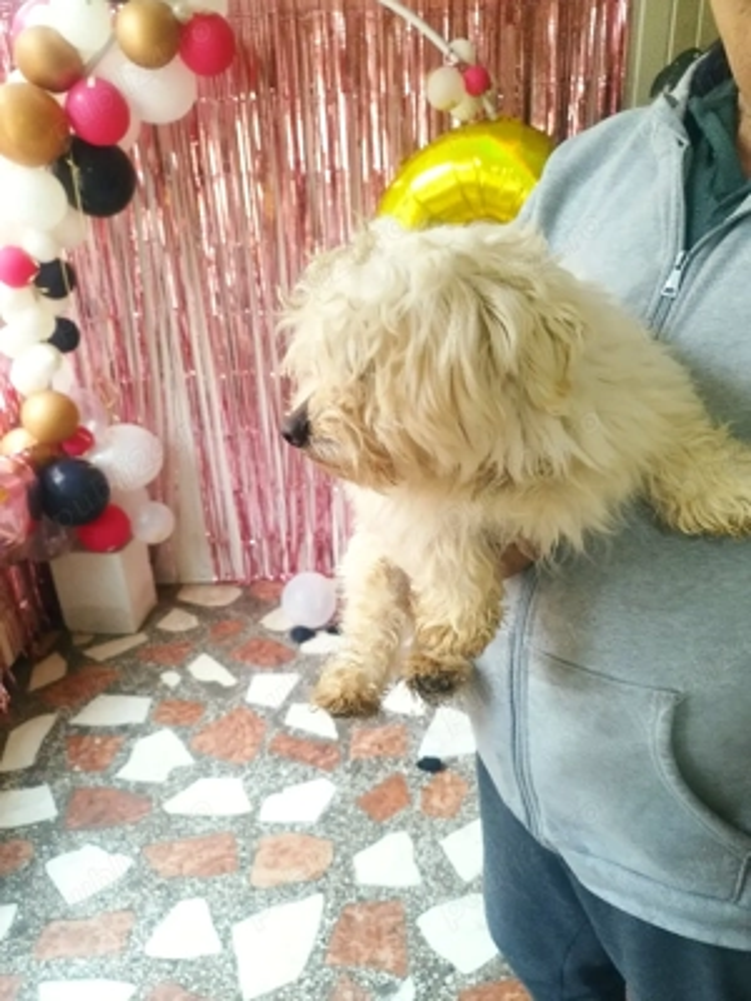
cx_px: 376
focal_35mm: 24
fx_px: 694
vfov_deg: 71.6
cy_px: 500
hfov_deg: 56.8
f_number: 1.89
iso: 560
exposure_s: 1/50
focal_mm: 5.89
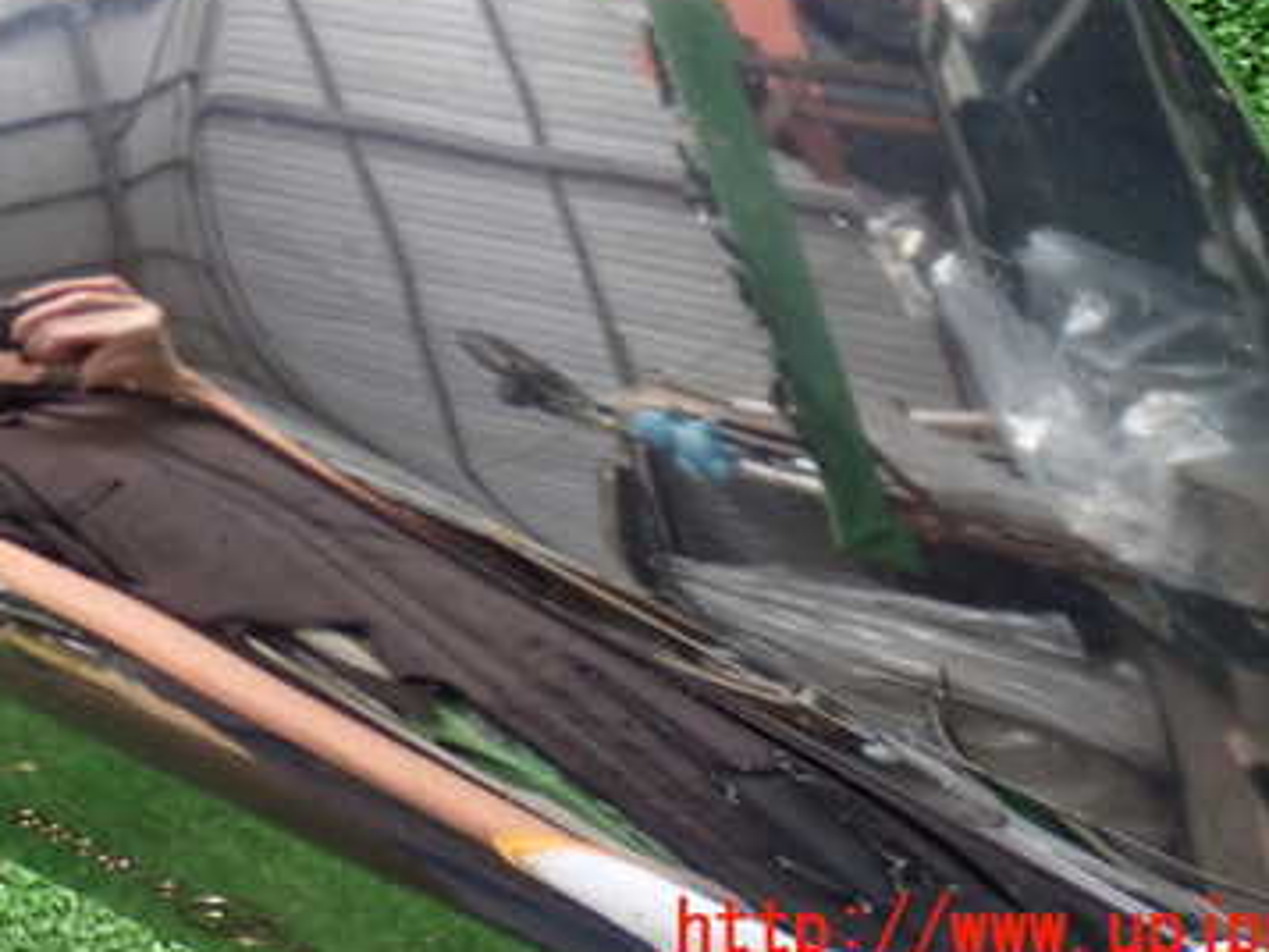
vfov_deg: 17.4
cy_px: 178
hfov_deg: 23.2
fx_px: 3080
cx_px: 412
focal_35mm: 84
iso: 500
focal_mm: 9.01
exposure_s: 1/50
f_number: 3.2
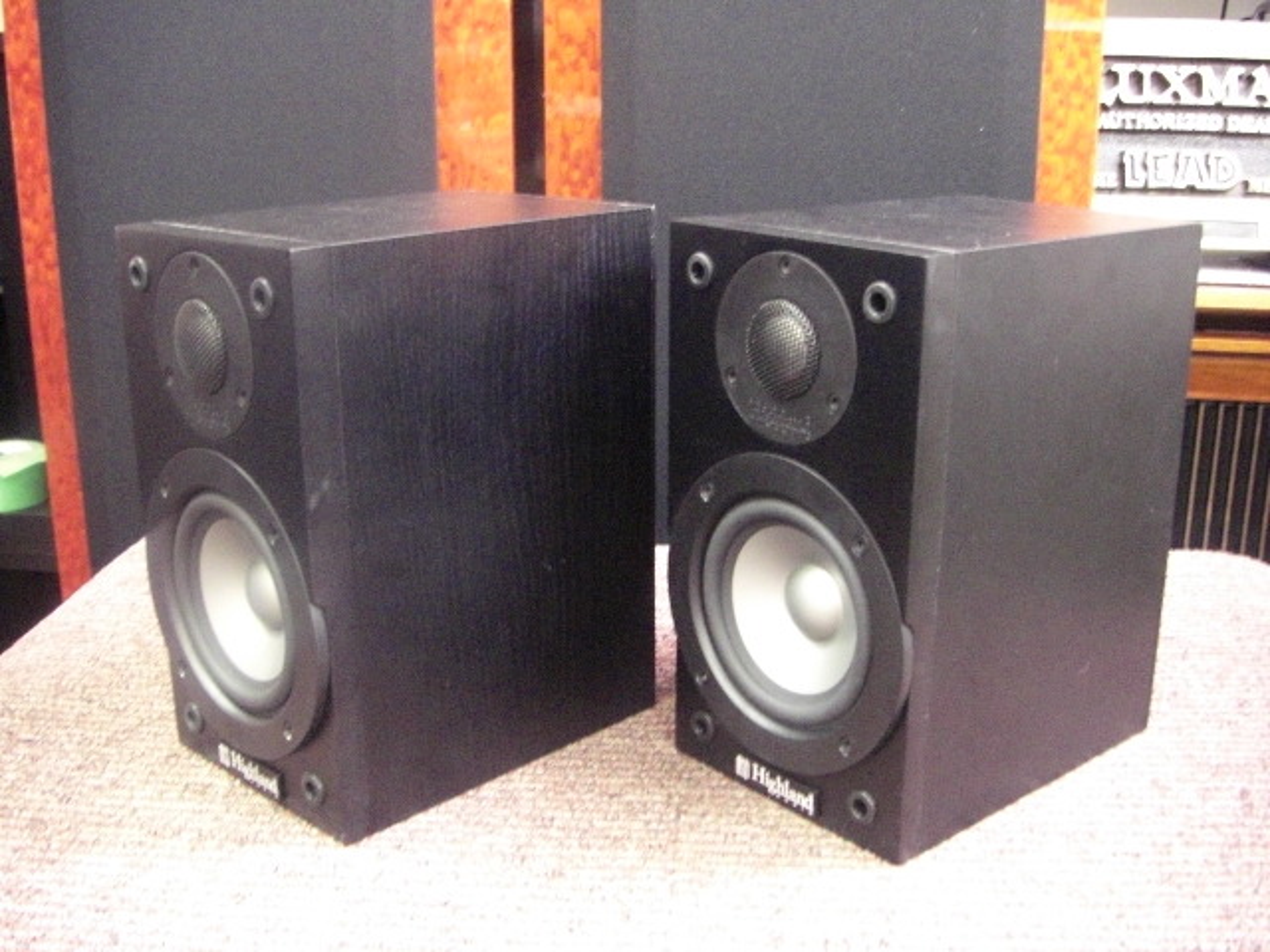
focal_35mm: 38
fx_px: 1394
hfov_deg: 49.0
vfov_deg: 37.7
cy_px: 476
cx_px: 635
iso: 800
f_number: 3.4
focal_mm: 6.3
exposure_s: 1/8
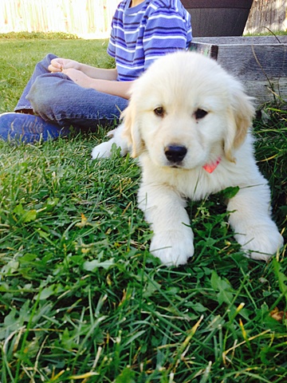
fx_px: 387
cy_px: 192
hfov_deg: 40.7
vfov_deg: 52.6
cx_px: 144
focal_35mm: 35
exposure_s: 1/120
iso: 50
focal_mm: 4.28
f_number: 2.4
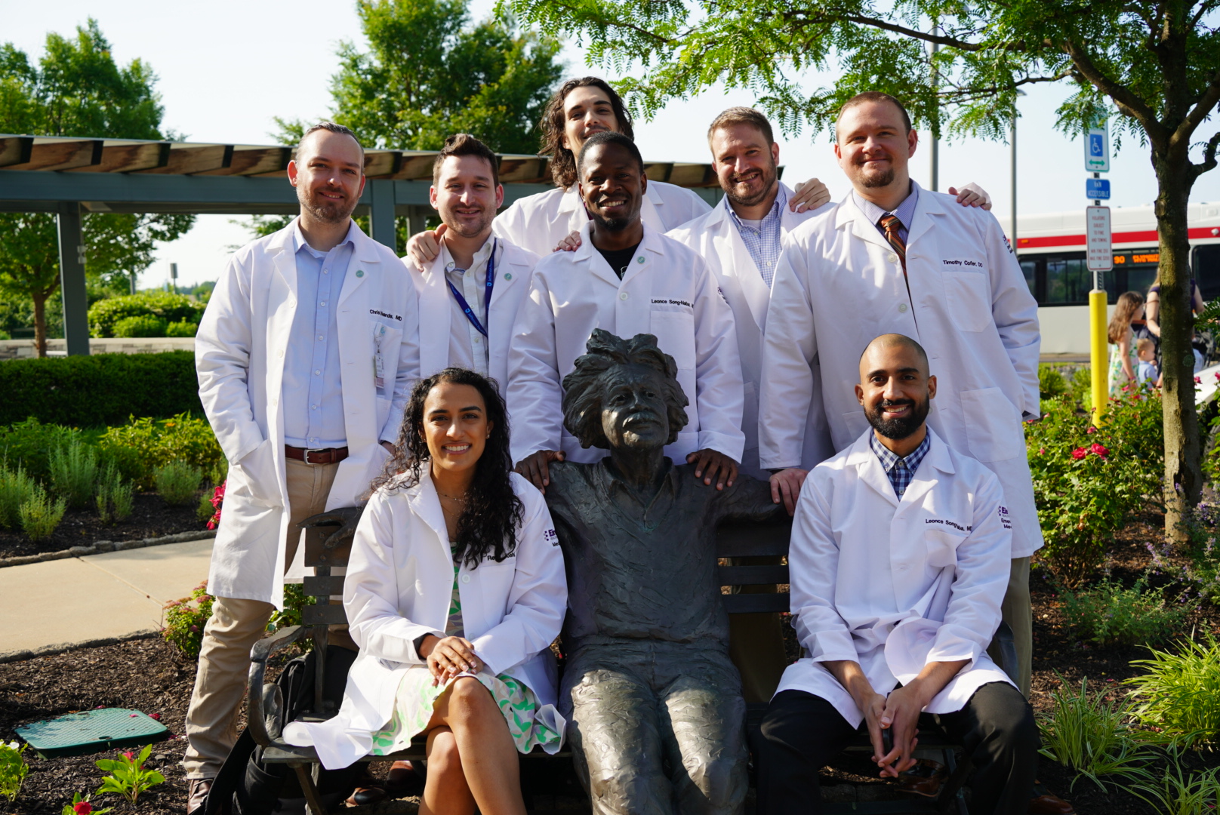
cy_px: 408
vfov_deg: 35.1
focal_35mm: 38
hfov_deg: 50.7
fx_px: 1289
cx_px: 610
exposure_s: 1/160
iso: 100
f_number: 5.6
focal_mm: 38
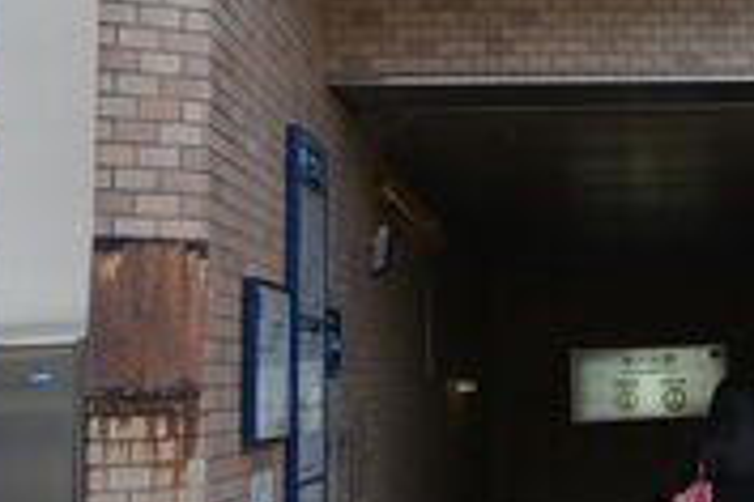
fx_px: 1278
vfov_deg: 22.2
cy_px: 221
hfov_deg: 30.4
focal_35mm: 61
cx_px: 769
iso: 400
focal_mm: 18
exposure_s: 1/100
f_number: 11
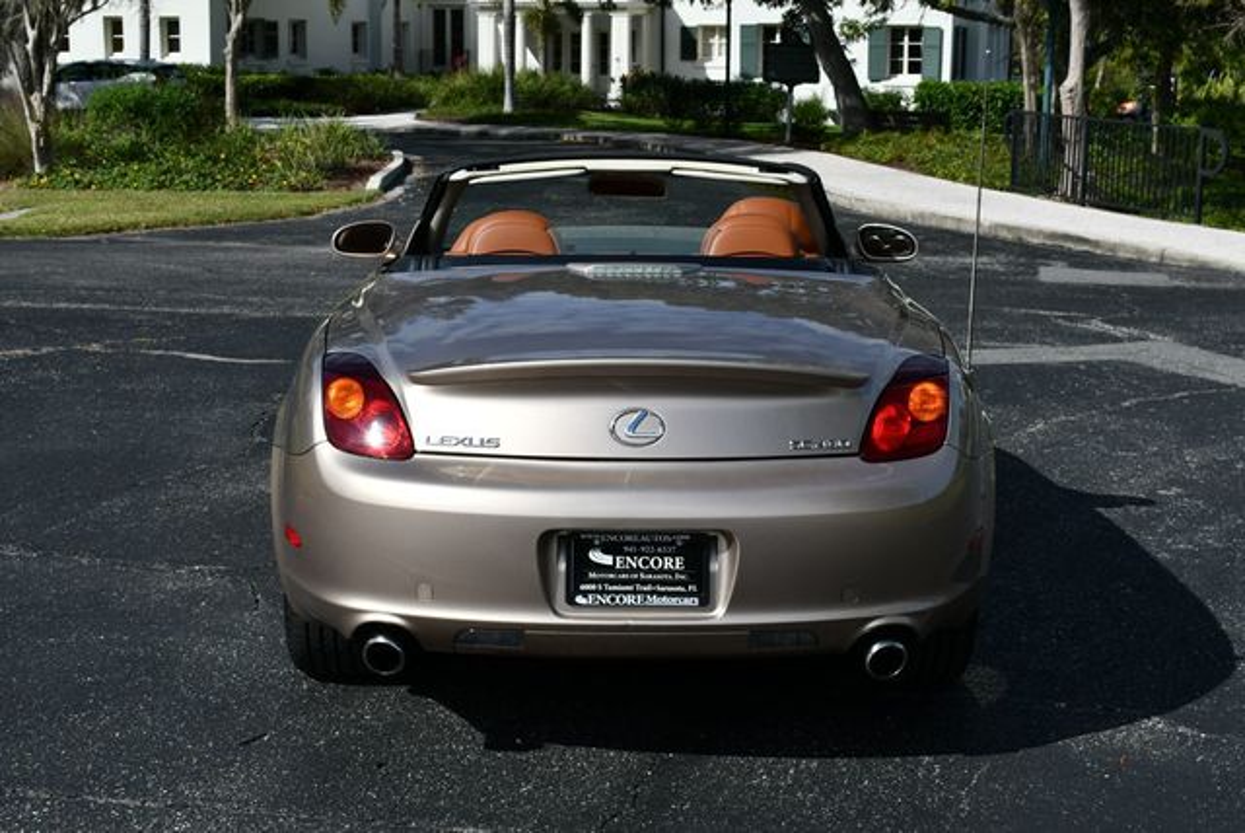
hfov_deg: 33.4
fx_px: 2077
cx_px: 622
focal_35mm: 60
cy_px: 416
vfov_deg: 22.7
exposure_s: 1/400
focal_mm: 30
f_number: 10
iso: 100
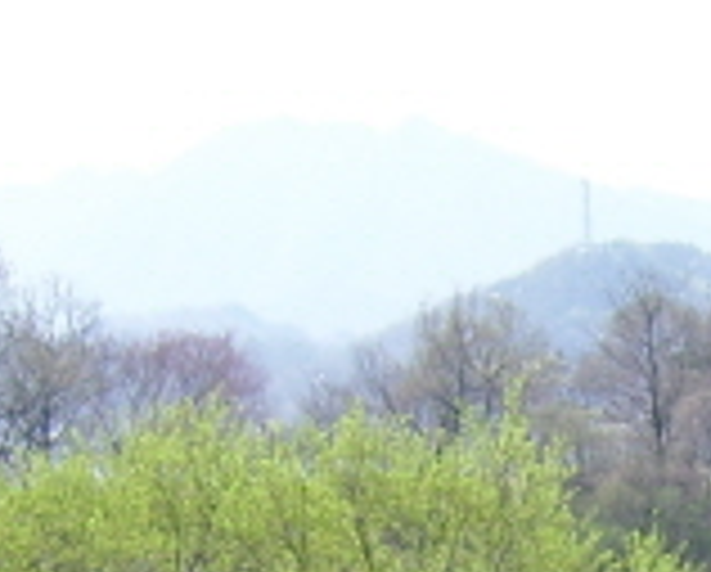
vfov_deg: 10.1
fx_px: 3099
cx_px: 891
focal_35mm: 147
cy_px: 953
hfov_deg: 12.7
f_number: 2.8
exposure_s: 1/545
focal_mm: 5.95
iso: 50
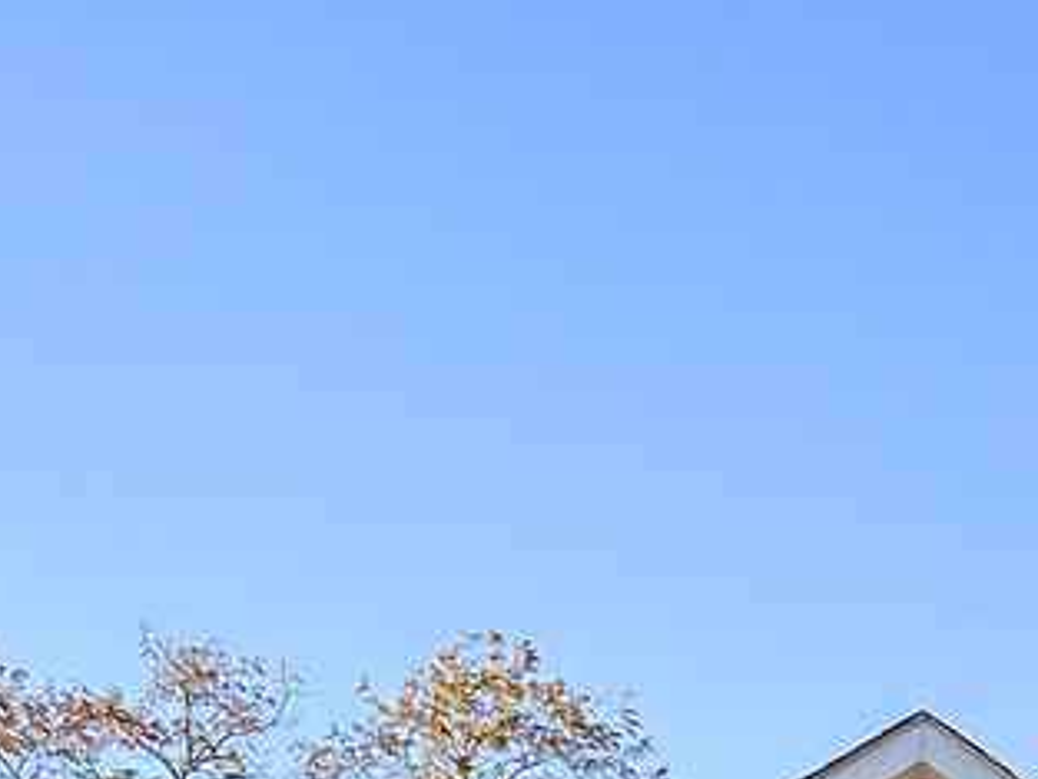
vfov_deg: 9.5
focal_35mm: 137
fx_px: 4110
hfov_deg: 13.6
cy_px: 1938
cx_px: 1547
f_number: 1.5
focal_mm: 5.7
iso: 50
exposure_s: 1/2000
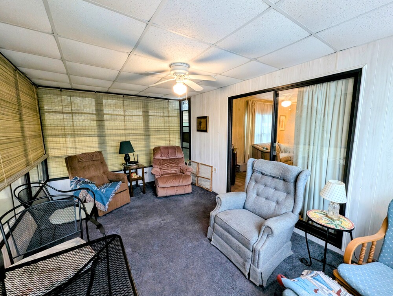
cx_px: 196
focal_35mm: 13
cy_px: 148
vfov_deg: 90.1
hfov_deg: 106.1
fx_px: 148
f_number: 2.2
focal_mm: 1.95
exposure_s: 1/60
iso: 216
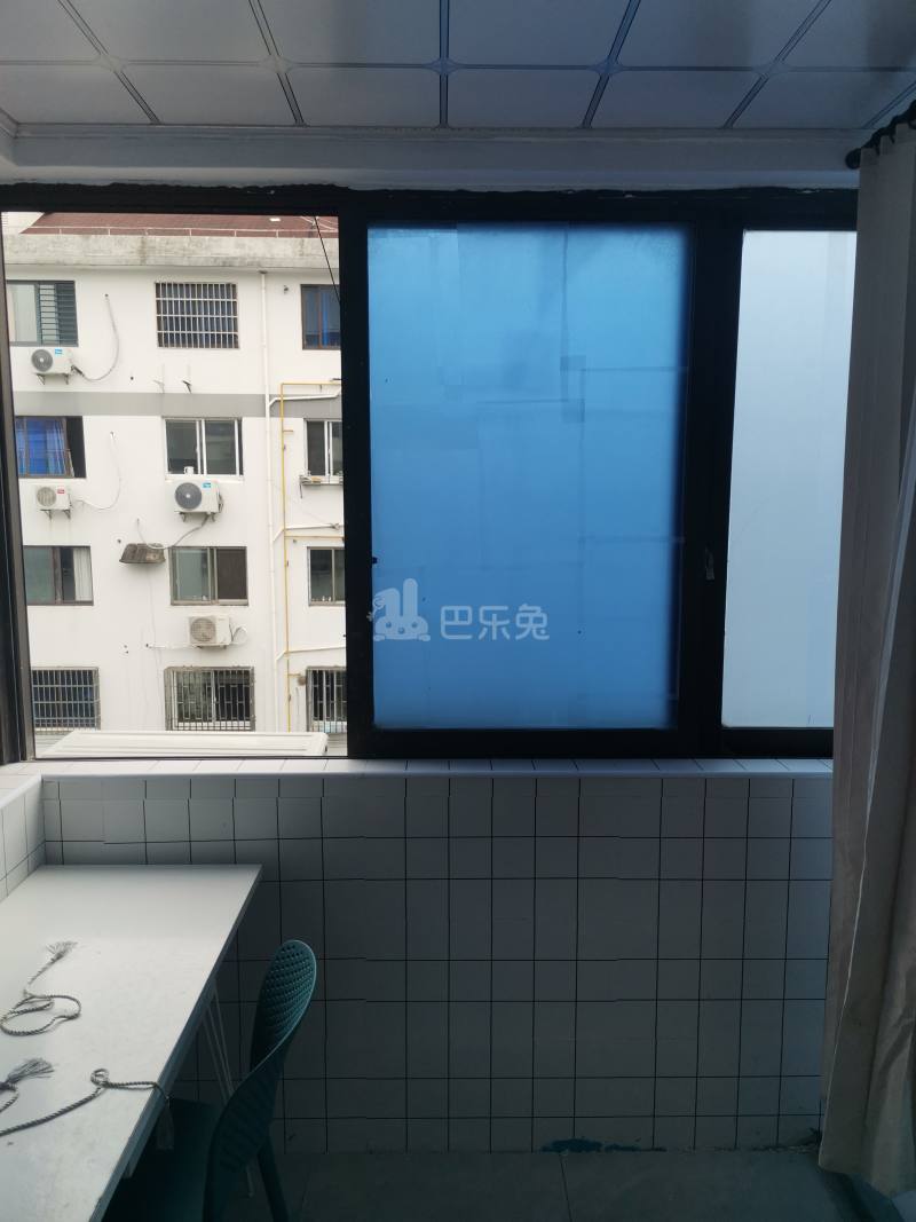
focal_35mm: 26
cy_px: 611
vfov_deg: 67.3
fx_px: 918
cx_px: 458
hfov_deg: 53.1
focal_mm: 4.75
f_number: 1.8
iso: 50
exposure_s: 1/127
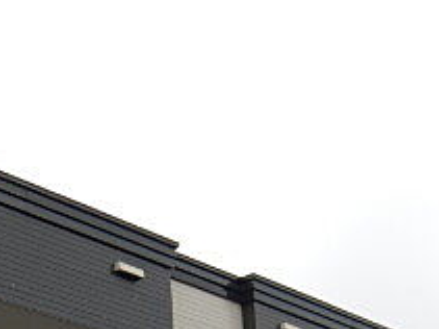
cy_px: 483
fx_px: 1115
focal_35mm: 88
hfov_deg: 21.9
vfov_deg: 15.5
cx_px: 73
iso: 125
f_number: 2.8
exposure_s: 1/500
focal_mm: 5.1
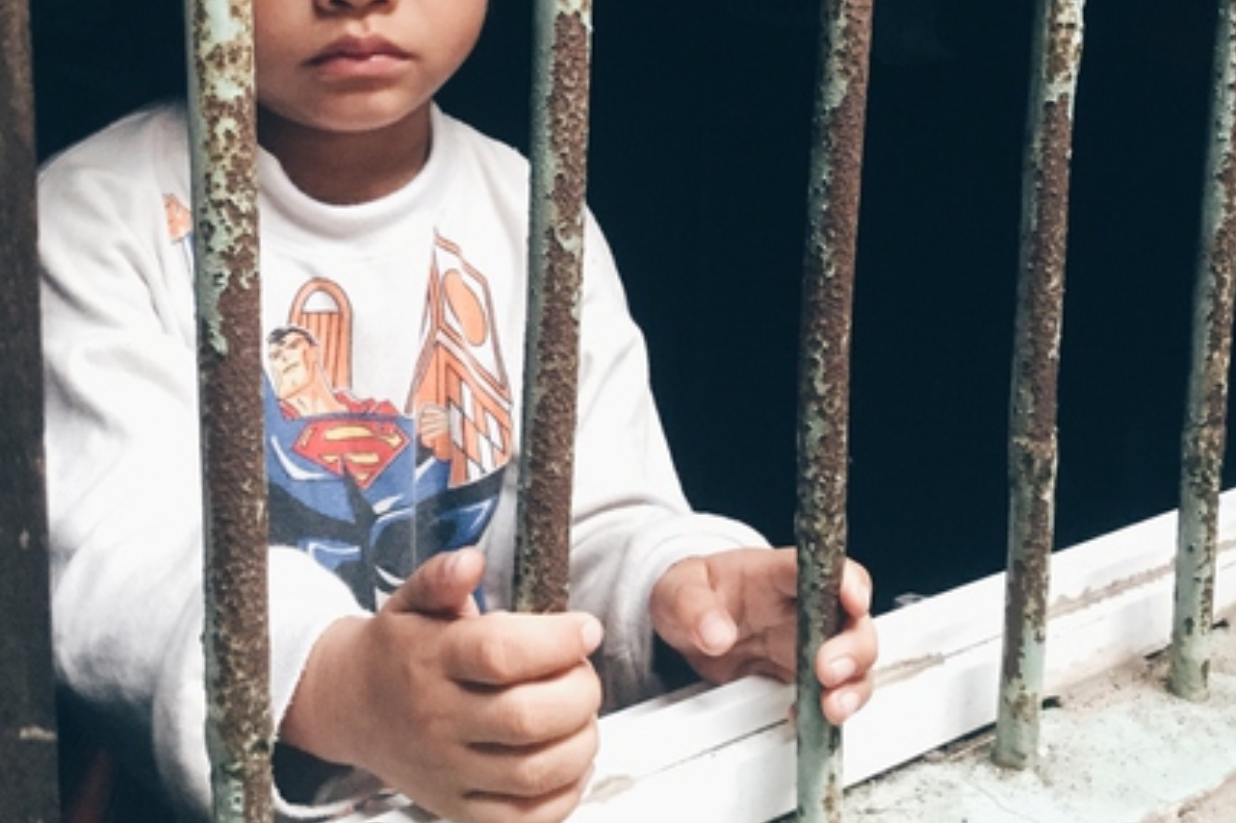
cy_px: 170
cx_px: 563
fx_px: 1682
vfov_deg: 27.0
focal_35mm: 49
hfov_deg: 40.3
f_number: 2.4
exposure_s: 1/33
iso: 160
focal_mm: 3.3
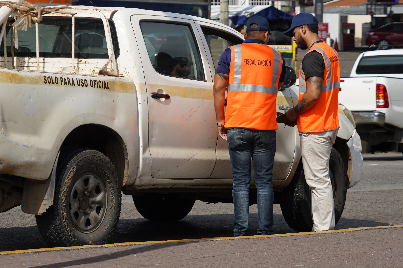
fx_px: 2037
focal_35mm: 182
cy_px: 123
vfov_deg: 7.5
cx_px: 182
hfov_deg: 11.3
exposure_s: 1/640
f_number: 6.3
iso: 100
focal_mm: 108
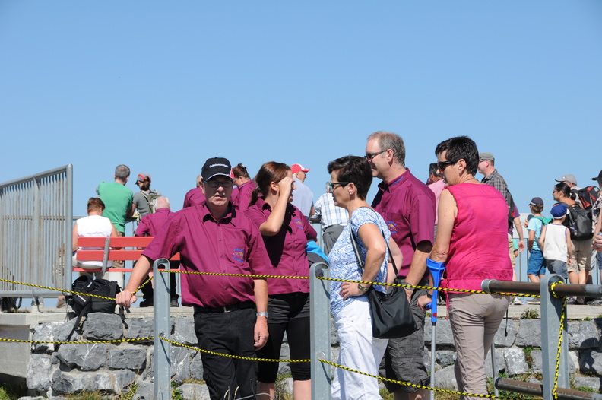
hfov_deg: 18.2
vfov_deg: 12.1
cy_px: 200
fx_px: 1879
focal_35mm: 112
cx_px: 301
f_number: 11
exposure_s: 1/500
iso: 200
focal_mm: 75
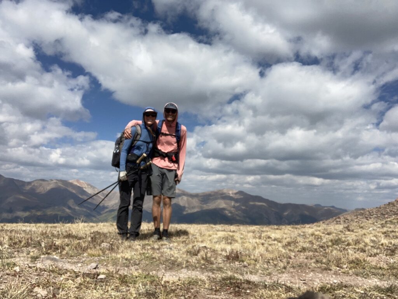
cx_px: 199
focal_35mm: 32
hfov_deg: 56.8
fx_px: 368
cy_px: 150
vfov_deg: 44.2
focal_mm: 2.87
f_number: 2.2
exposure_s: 1/1724
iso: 20
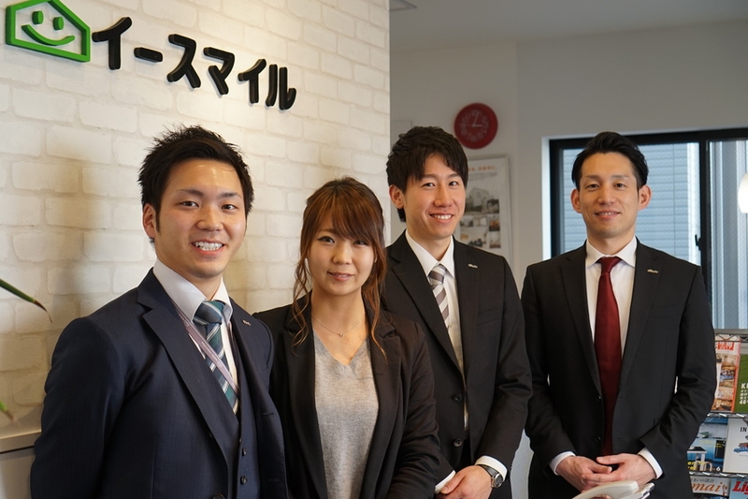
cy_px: 250
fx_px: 1080
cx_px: 374
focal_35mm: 52
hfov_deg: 38.2
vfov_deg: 26.0
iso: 200
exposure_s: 1/60
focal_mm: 35
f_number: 4
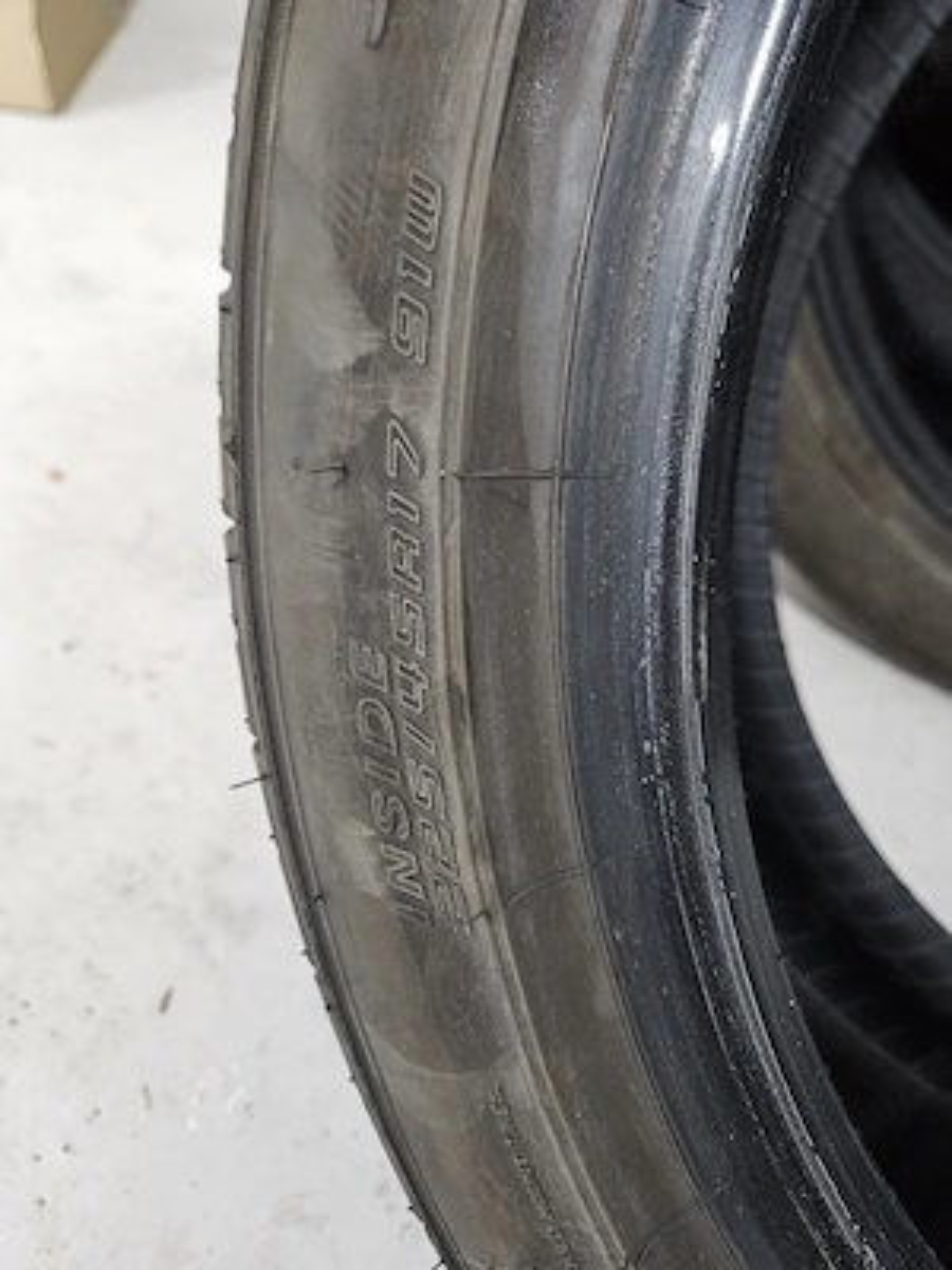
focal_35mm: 23
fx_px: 843
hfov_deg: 58.9
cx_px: 476
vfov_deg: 73.9
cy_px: 635
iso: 640
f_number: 1.8
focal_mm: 5.4
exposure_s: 1/33.4
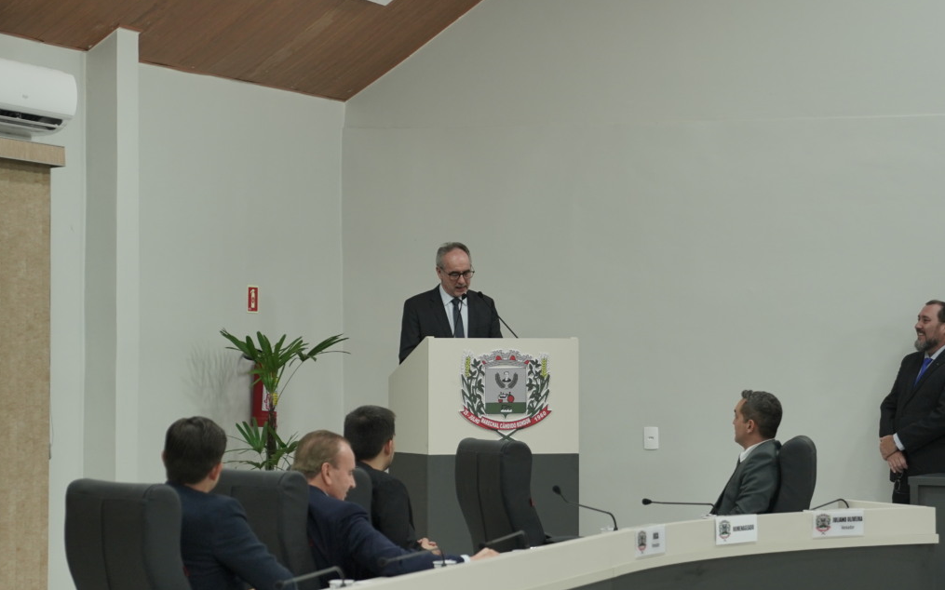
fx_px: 2781
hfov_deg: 19.3
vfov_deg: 12.1
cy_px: 298
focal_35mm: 108
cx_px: 470
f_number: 2.8
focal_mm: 70
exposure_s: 1/200
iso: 800
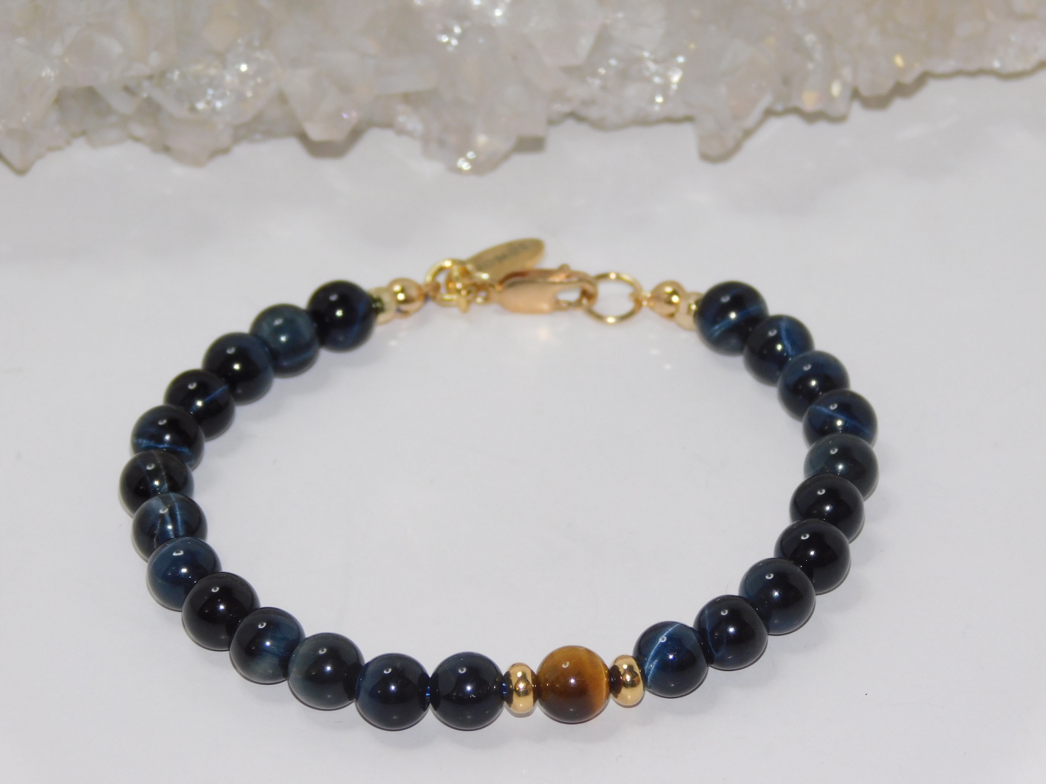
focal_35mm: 266
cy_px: 392
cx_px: 523
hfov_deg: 7.4
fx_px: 8038
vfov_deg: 5.6
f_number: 5.7
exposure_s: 1/60
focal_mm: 47.2
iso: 200
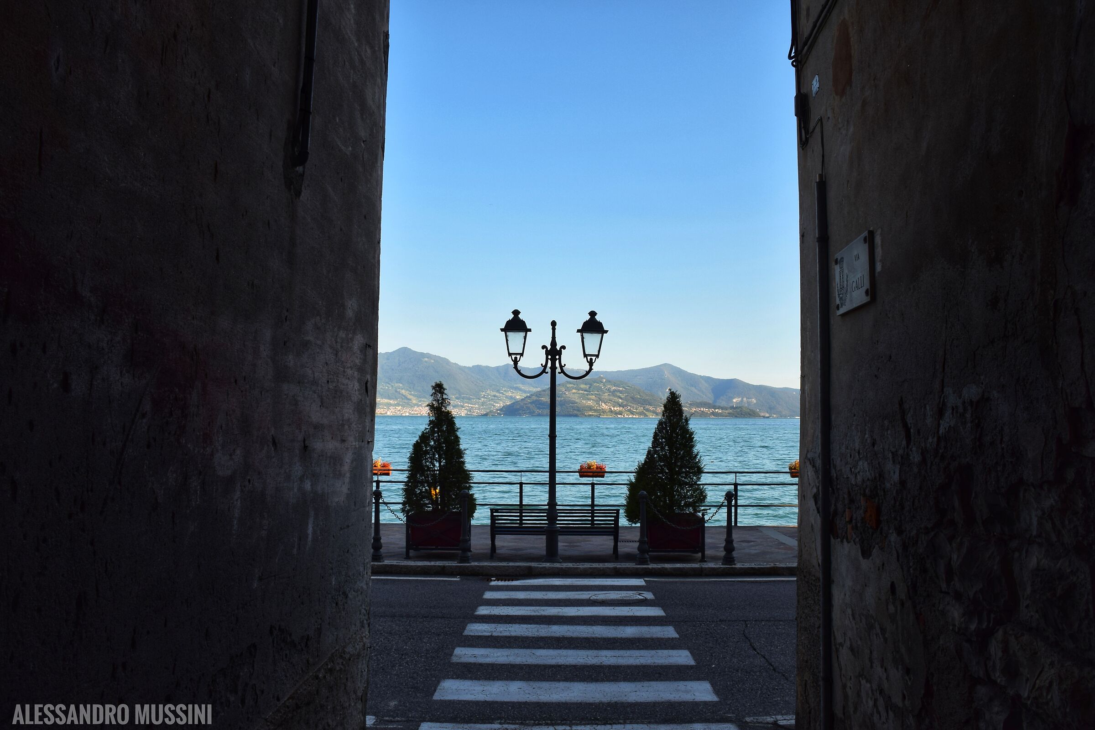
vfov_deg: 47.9
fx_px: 821
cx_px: 548
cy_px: 365
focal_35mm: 27
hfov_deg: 67.4
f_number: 10
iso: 100
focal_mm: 18
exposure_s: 1/100
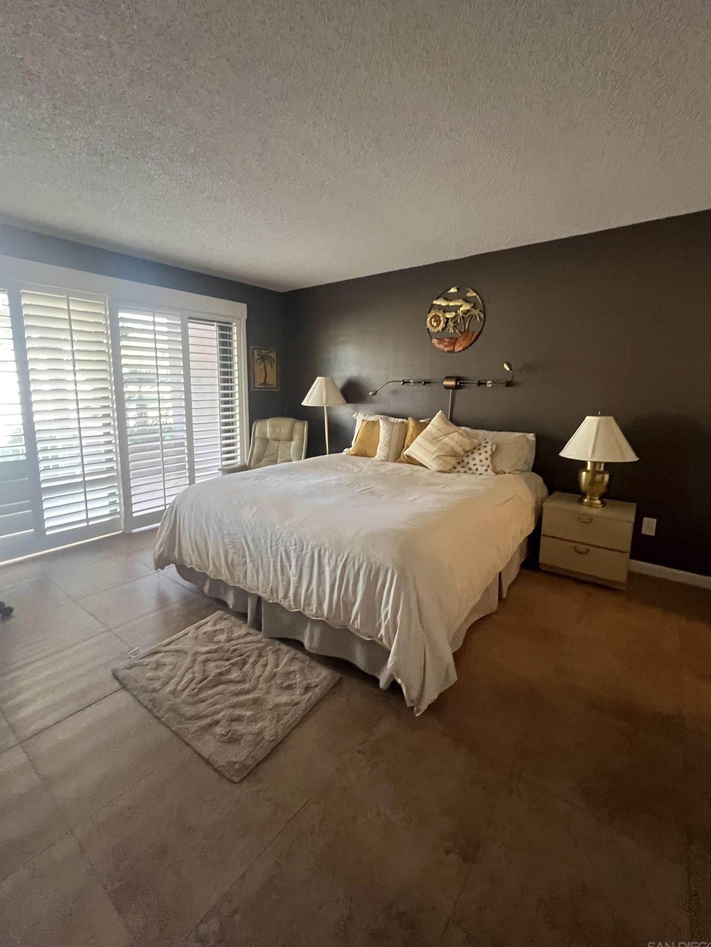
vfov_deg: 101.9
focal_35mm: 14
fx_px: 383
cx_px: 371
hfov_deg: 85.6
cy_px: 447
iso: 800
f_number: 1.8
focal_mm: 1.57
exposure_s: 1/60
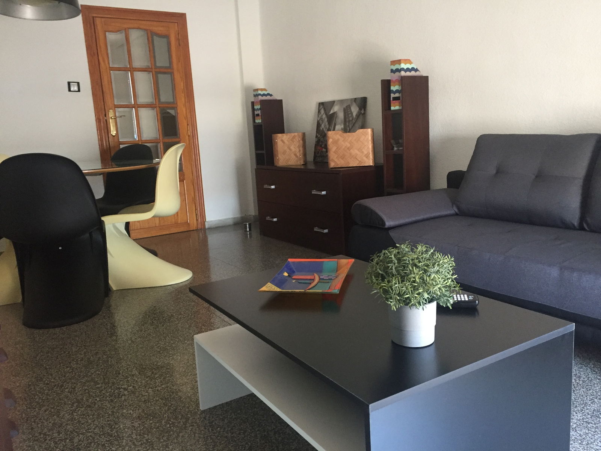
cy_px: 226
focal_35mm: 29
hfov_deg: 61.7
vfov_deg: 48.2
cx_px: 300
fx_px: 503
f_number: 2.2
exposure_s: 1/33
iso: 200
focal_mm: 4.15
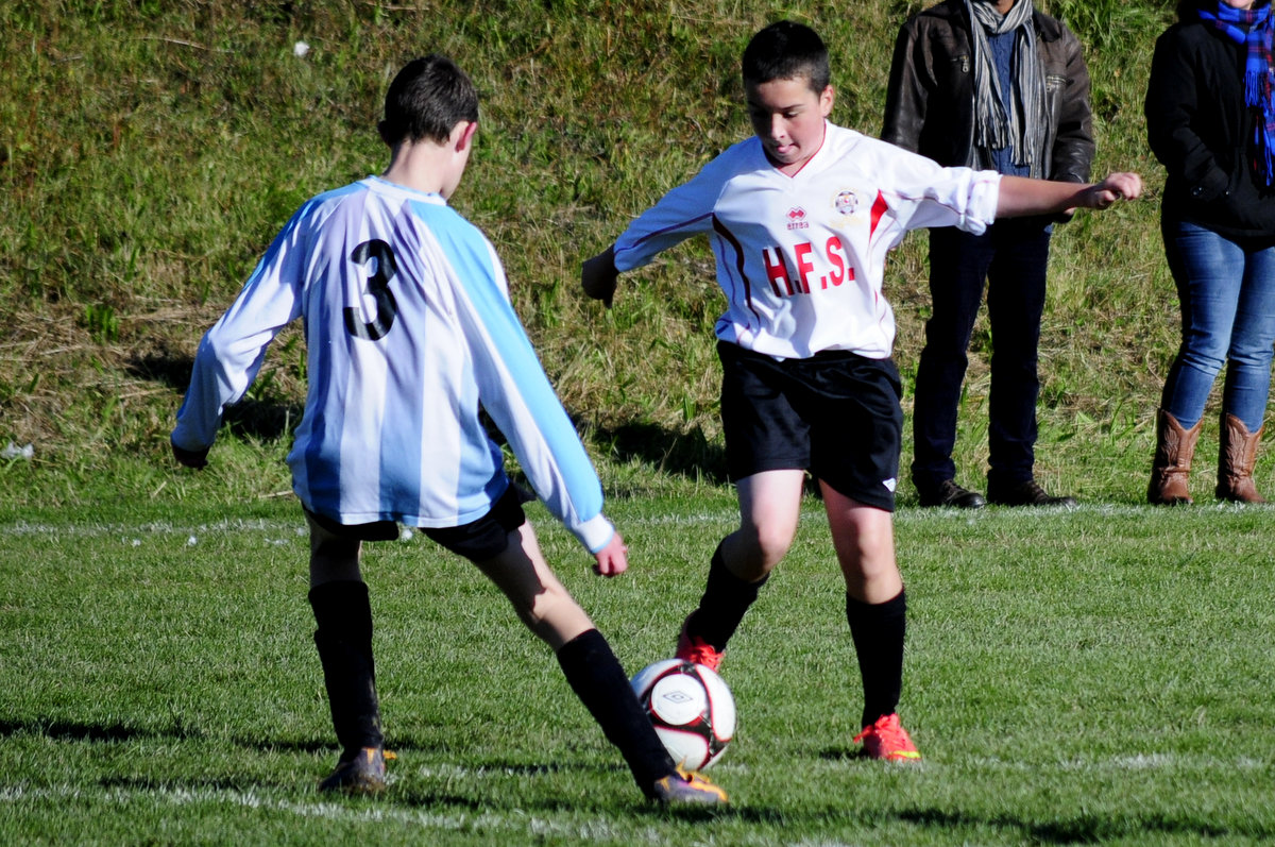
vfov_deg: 4.6
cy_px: 424
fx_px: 10612
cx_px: 638
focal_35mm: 300
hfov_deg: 6.9
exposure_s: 1/1600
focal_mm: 200
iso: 400
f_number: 5.6
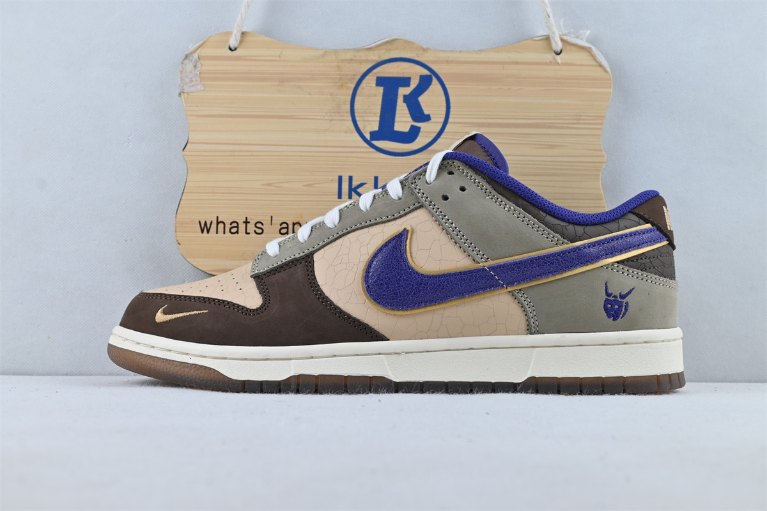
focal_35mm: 44
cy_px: 256
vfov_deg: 30.8
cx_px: 384
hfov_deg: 45.0
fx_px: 927
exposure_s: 1/30
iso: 100
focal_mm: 29
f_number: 7.1
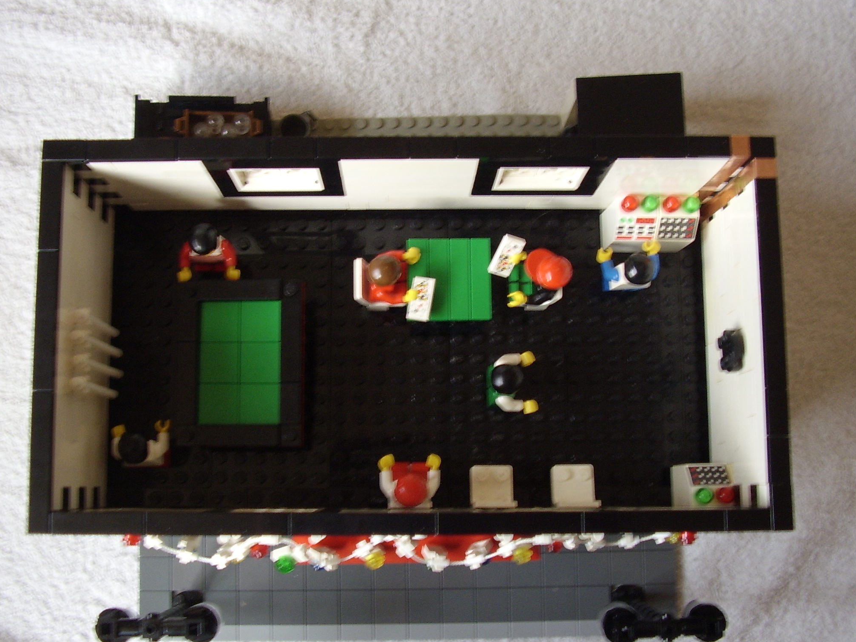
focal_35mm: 34
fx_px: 841
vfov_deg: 41.8
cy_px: 331
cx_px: 395
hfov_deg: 53.9
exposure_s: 1/10
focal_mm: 5.8
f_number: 2.9
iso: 100
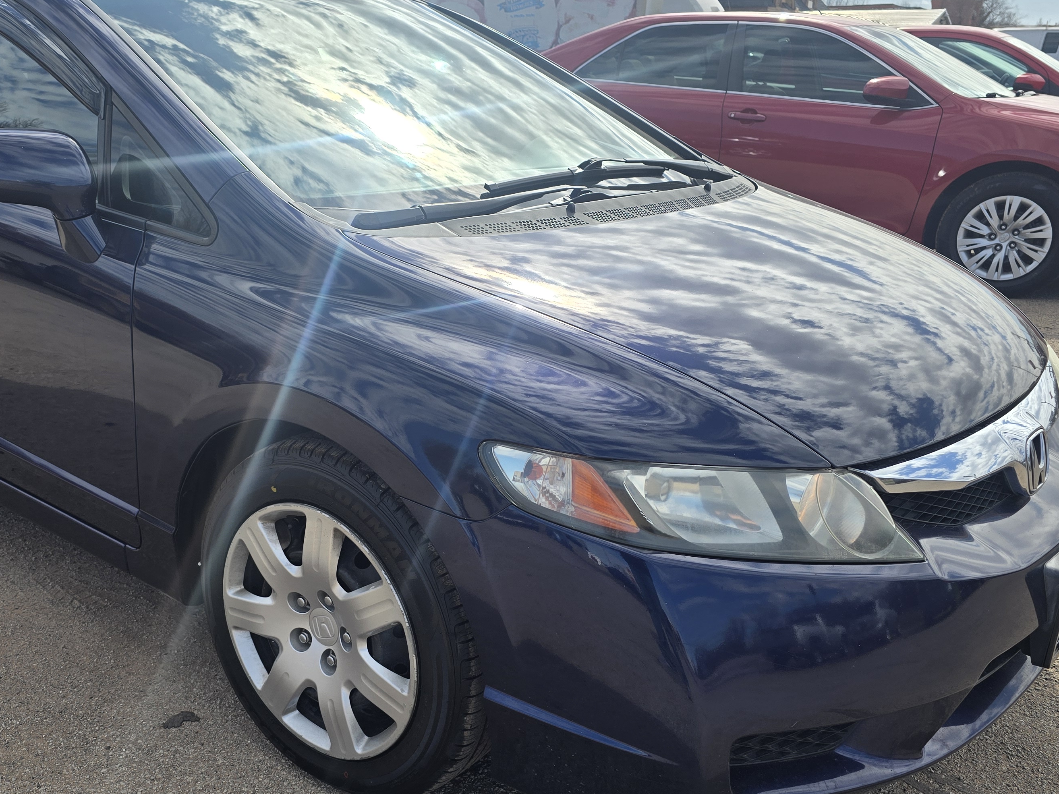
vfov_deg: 40.4
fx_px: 1071
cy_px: 497
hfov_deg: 52.0
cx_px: 384
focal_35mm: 35
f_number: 1.7
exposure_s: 1/909
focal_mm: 6.3
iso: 12
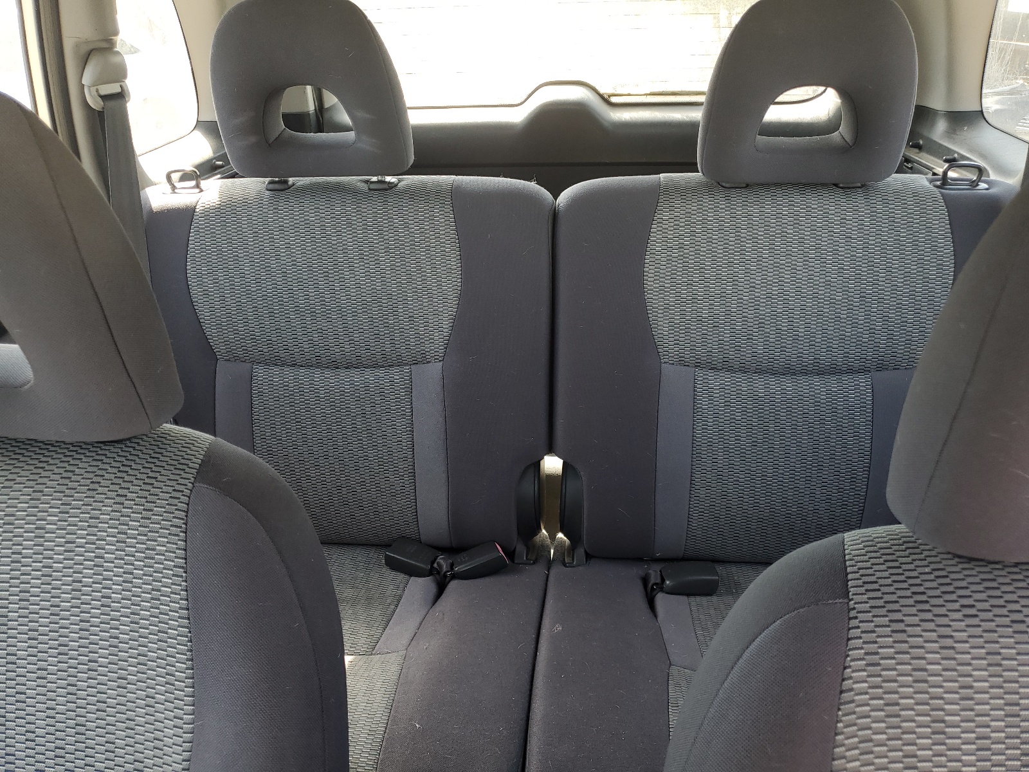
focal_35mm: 26
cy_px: 386
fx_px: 773
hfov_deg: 67.3
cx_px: 514
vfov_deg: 53.1
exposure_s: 1/120
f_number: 1.5
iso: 50
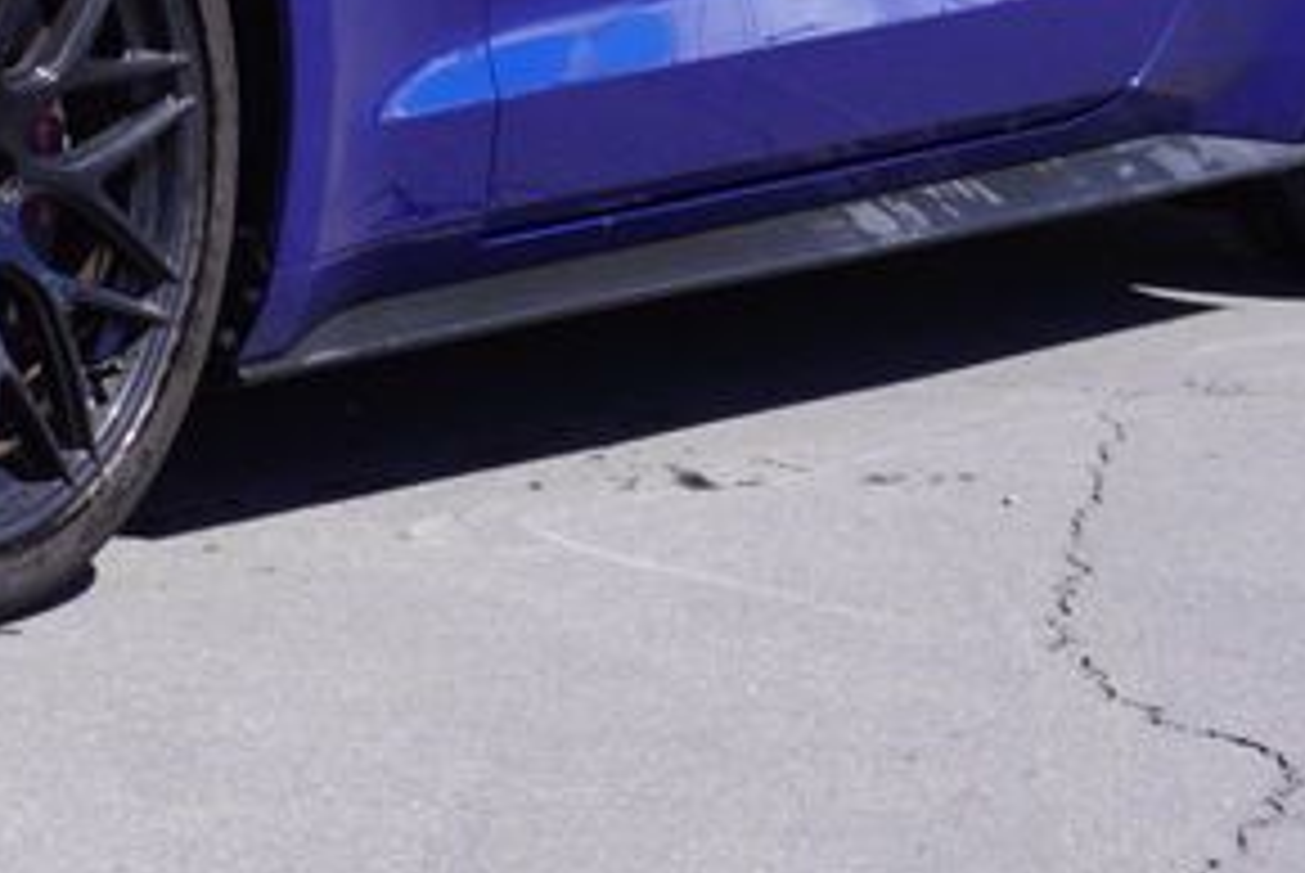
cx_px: -338
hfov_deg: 11.2
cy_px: -90
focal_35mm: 180
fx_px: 6531
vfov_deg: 7.6
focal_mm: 34
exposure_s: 1/100
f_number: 9
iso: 100
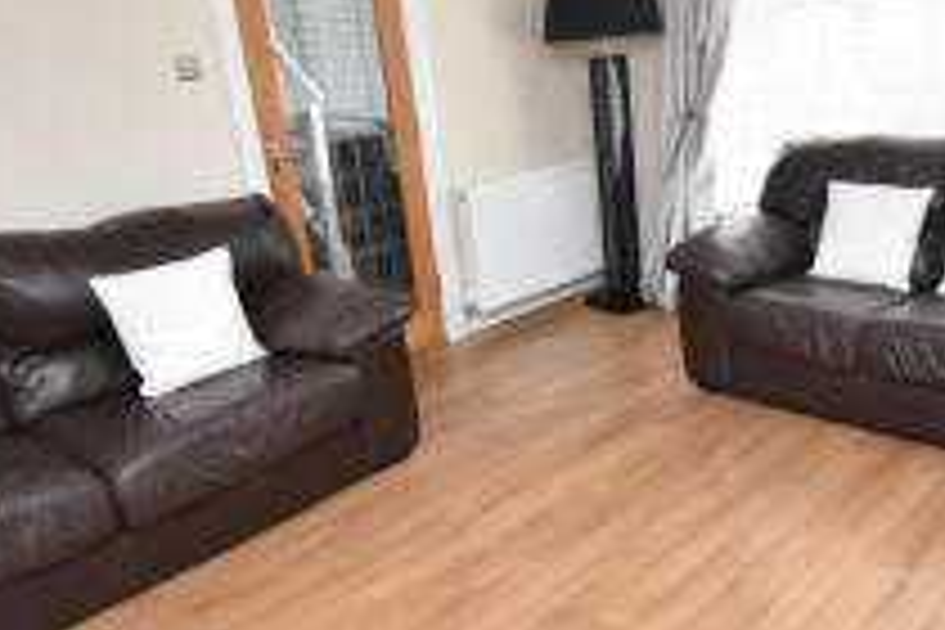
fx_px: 892
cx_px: 652
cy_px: 340
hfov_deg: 54.3
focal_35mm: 34
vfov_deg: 38.9
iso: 800
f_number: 4.5
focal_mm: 10
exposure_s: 1/160
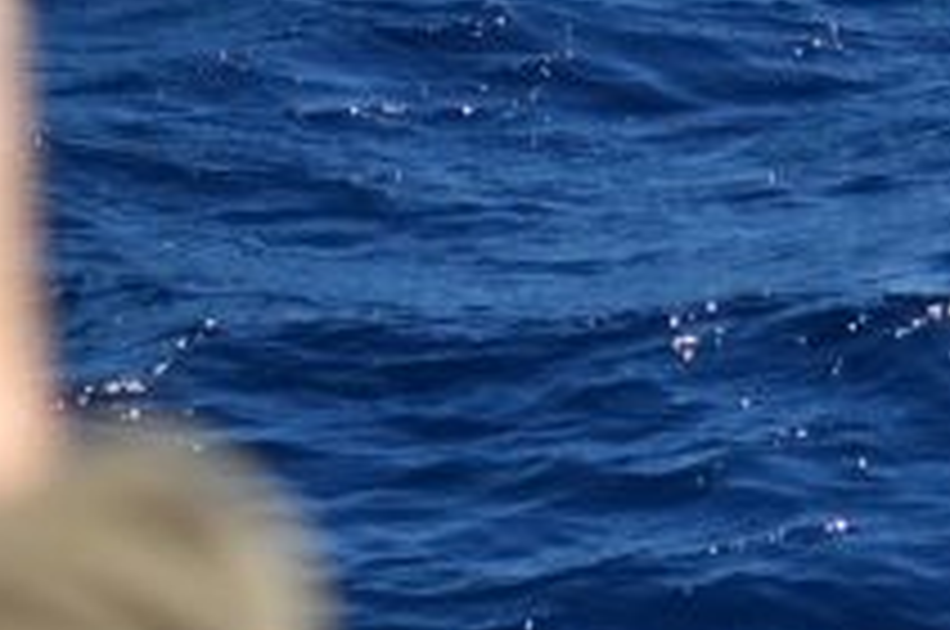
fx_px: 7009
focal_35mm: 266
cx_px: 950
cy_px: -119
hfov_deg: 7.7
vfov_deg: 5.1
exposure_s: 1/8000
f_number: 5.6
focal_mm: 70
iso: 1250
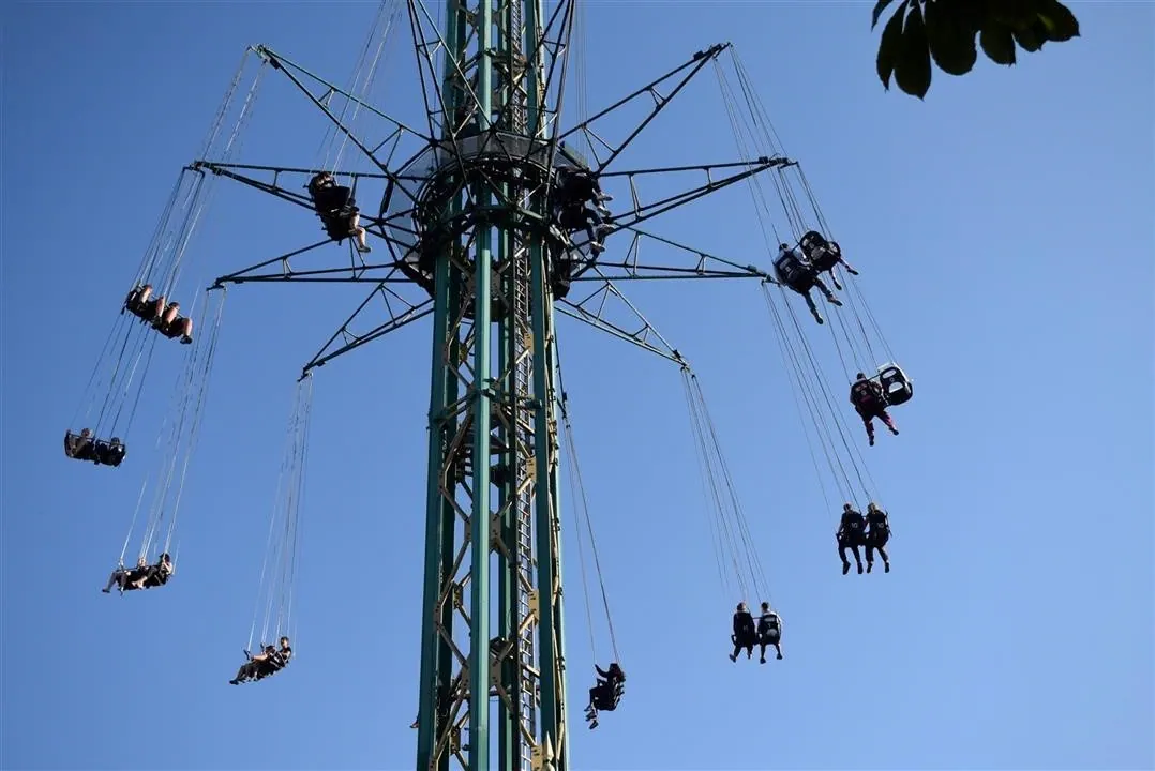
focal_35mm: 48
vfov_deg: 28.1
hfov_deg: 41.1
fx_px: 1541
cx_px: 578
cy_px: 386
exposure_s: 1/1600
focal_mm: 32
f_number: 6.3
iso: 400
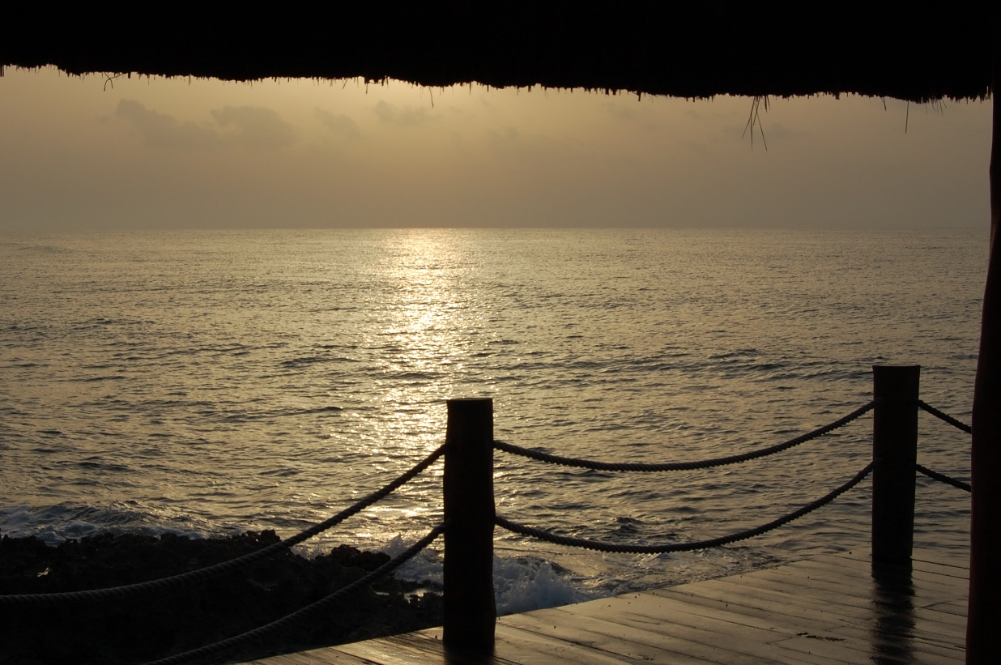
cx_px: 462
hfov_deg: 30.5
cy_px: 313
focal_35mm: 66
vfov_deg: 20.6
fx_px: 1833
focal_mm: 34
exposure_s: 1/500
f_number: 11
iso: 200
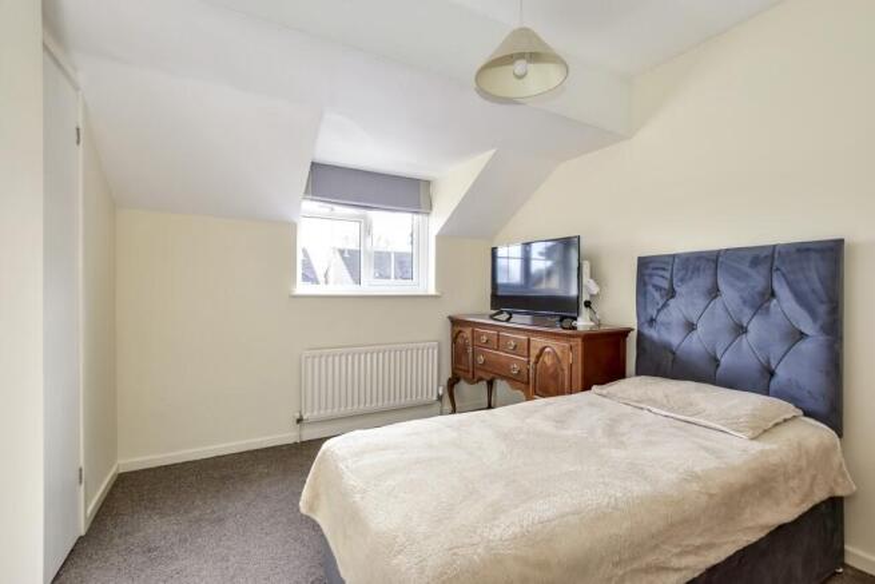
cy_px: 292
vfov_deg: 77.4
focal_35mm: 15
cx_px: 438
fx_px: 365
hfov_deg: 100.4
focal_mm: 10
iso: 640
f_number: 8
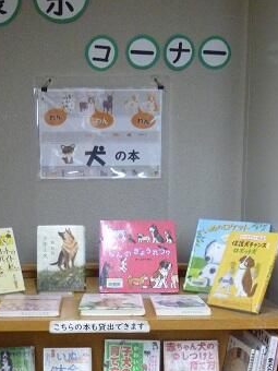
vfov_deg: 37.2
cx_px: 102
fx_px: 525
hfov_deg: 29.5
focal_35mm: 49
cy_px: 309
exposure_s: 1/40
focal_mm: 4.5
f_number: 3.1
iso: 400
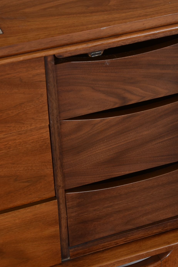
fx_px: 786
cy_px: 126
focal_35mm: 106
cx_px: 142
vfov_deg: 19.3
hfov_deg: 12.9
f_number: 8
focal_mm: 40
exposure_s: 1/80
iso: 160
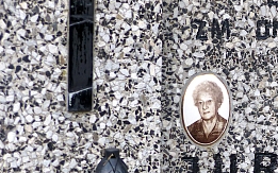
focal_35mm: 203
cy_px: 60
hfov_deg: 10.2
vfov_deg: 6.5
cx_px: 289
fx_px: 1538
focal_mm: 14
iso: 100
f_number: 2.8
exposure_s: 1/80
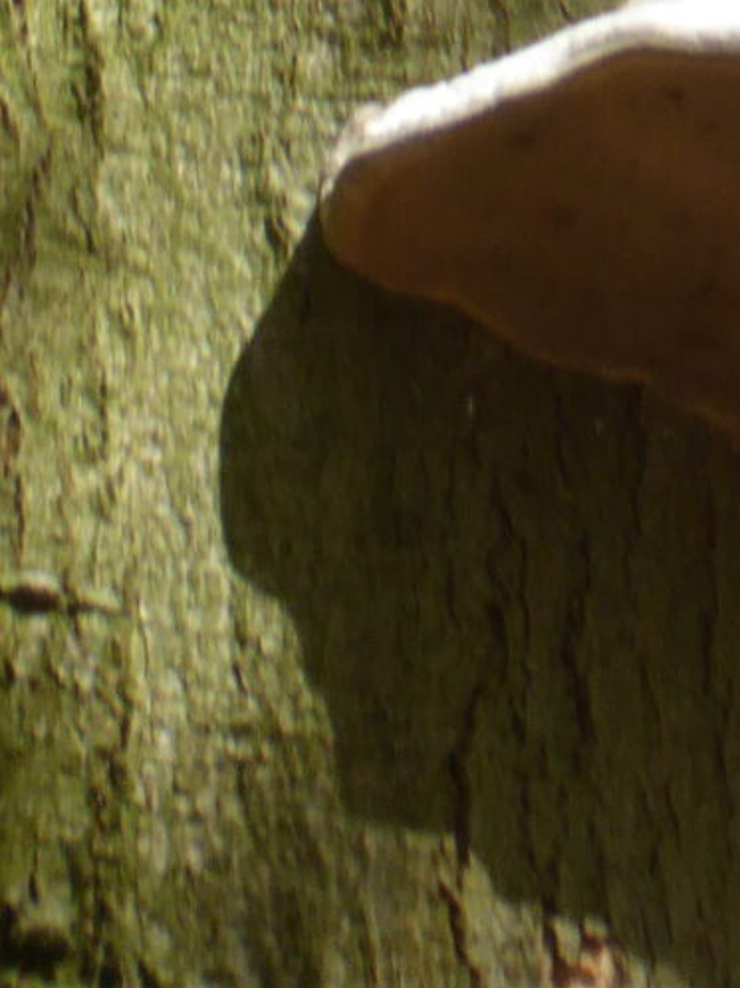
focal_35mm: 1029
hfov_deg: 1.4
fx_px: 29355
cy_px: -1528
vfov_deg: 1.9
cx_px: 361
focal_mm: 35.8
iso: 100
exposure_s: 1/100
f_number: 5.6
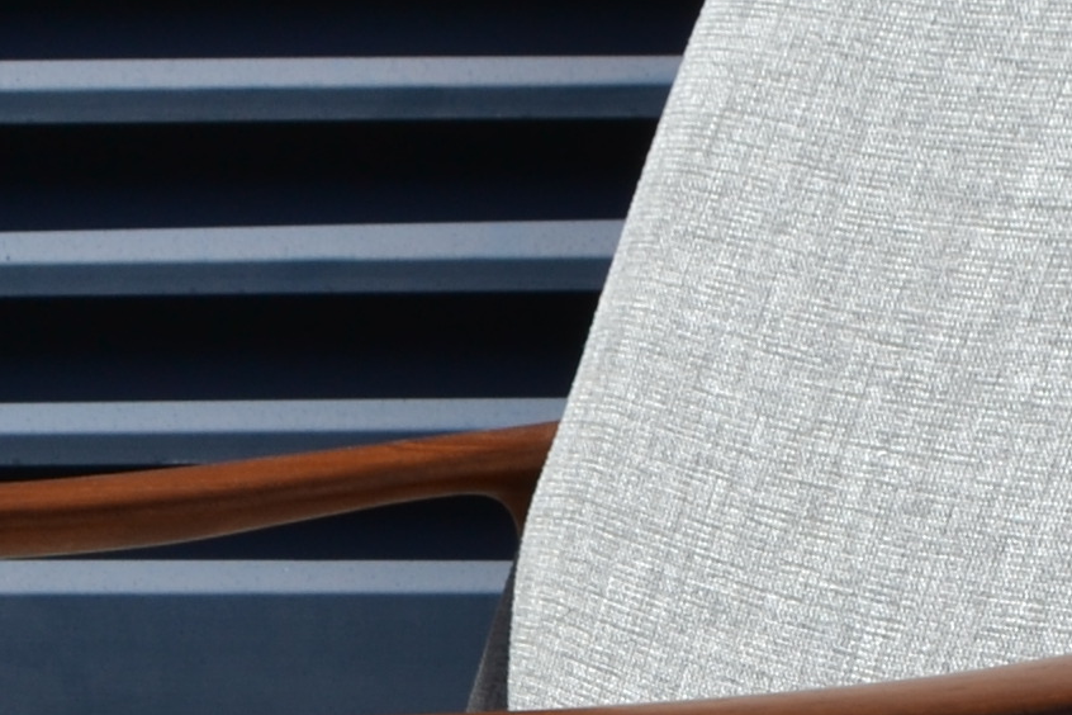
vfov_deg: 9.0
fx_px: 4377
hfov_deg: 13.9
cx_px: 720
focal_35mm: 147
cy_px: 1183
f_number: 8
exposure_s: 1/250
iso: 100
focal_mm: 18
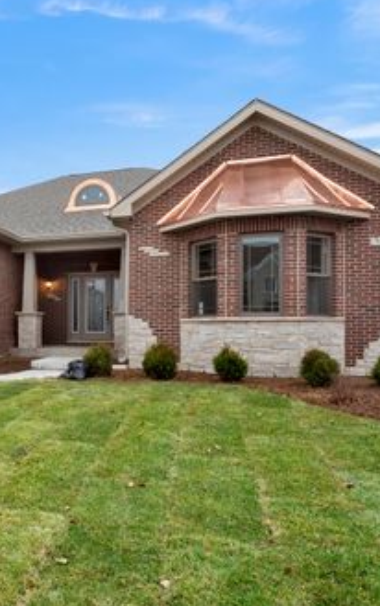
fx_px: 513
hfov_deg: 37.6
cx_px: 30
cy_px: 302
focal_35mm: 31
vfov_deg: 61.2
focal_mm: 20
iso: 250
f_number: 8
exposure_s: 1/25
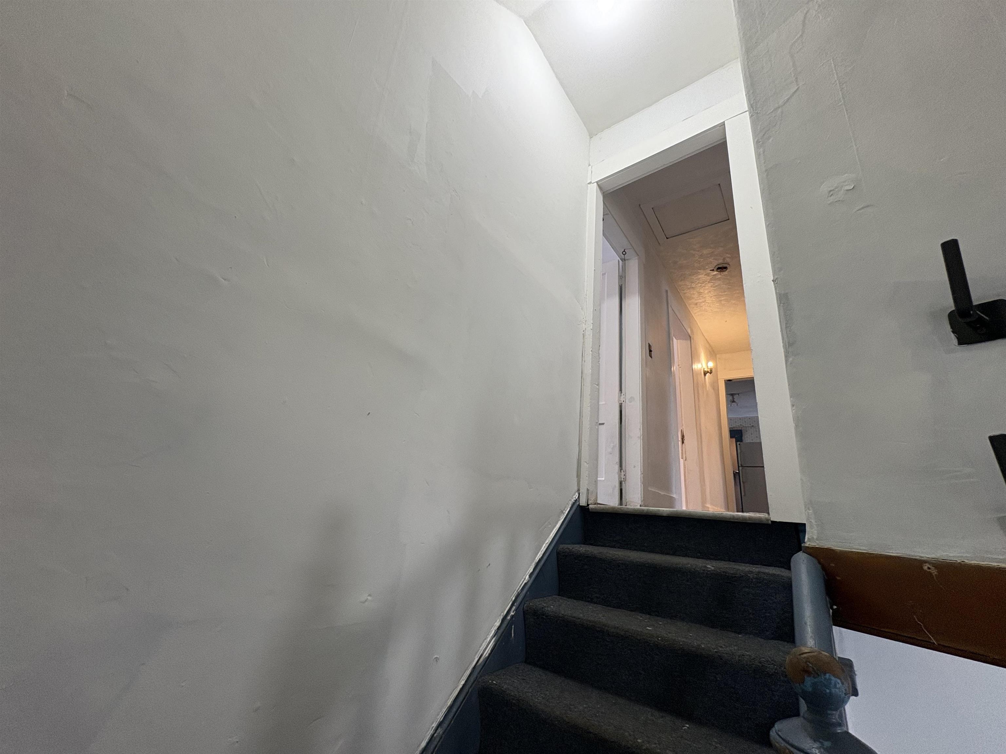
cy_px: 377
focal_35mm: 14
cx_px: 503
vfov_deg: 85.7
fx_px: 407
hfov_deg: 102.1
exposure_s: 1/60
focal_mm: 2.22
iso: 125
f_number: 2.2
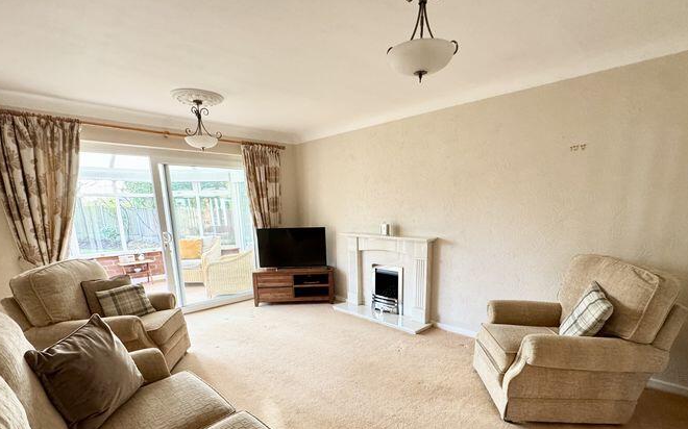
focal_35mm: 18
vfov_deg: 63.7
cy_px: 277
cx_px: 353
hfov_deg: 91.1
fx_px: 337
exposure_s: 1/100
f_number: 2.2
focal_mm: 2.22
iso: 250
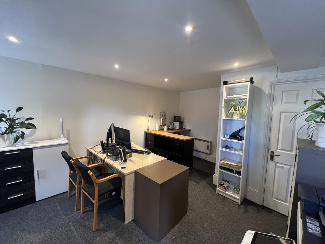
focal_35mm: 13
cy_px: 122
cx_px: 162
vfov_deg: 89.9
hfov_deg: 106.2
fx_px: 122
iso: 200
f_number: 1.8
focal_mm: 1.57
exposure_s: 1/50
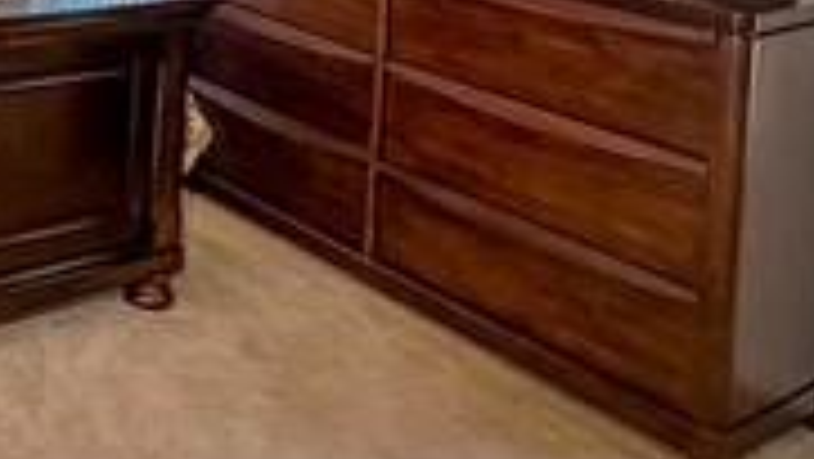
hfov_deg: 33.2
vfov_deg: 19.3
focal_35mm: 54
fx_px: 1166
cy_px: -238
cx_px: -99
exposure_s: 1/60
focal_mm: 2.22
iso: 200
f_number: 2.2
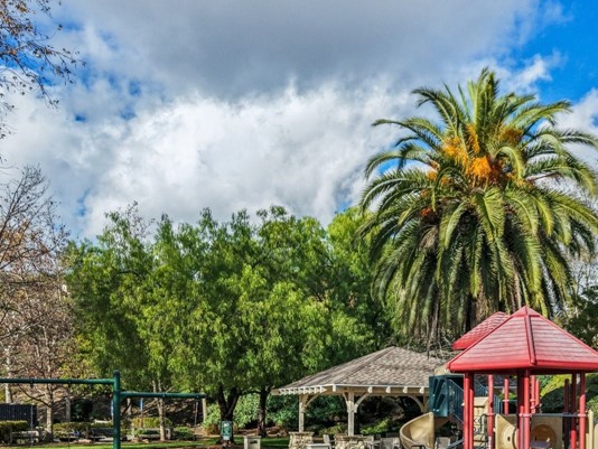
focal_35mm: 46
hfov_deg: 41.1
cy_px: 402
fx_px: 795
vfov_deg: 30.2
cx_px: 340
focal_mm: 8.7
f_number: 1.8
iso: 160
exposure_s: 1/3200
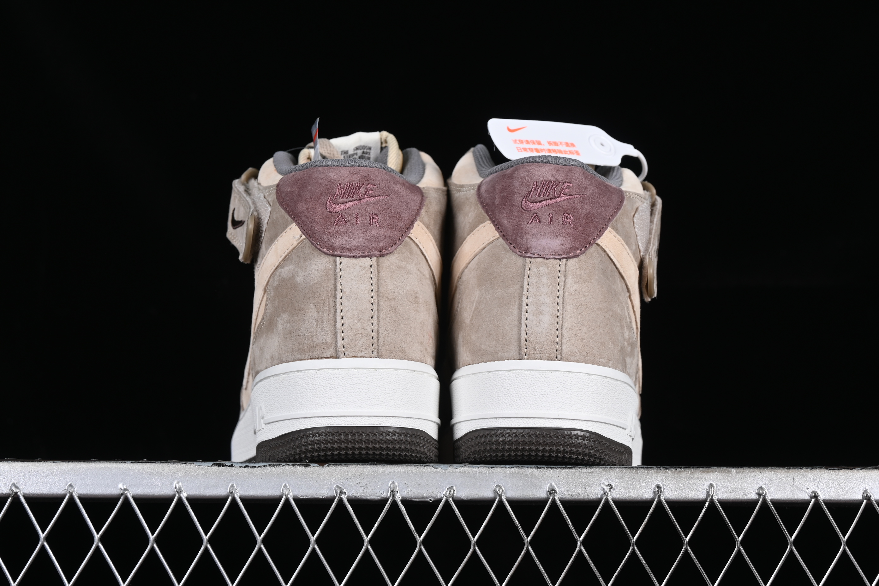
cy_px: 293
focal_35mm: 75
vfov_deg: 18.2
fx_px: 1831
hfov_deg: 27.0
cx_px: 440
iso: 160
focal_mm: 50
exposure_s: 1/80
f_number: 8
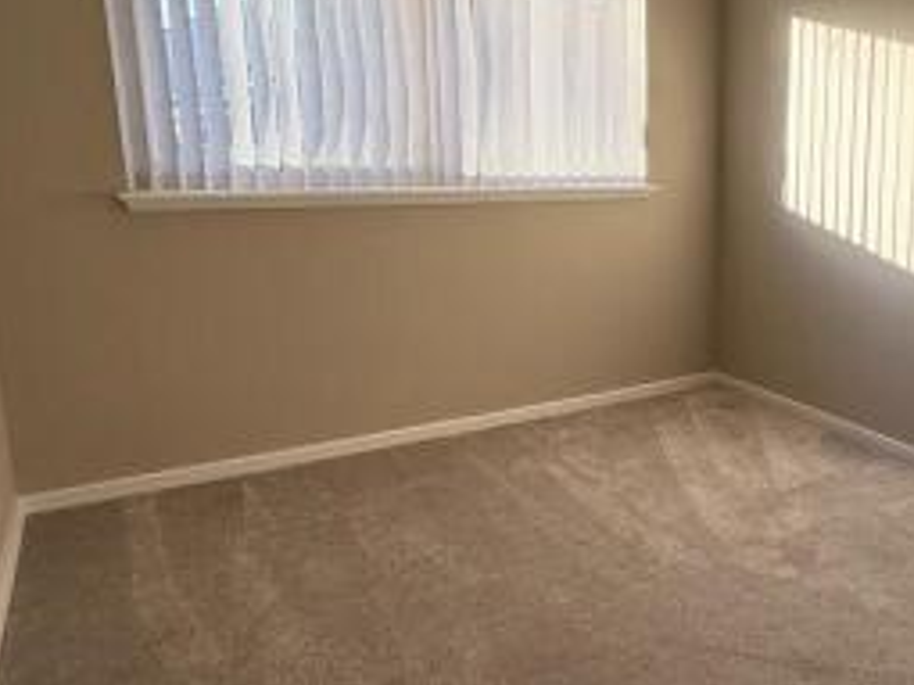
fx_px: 845
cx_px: 719
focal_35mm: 32
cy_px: 296
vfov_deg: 44.0
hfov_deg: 53.4
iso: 64
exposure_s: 1/347
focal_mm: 2.22
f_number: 2.2
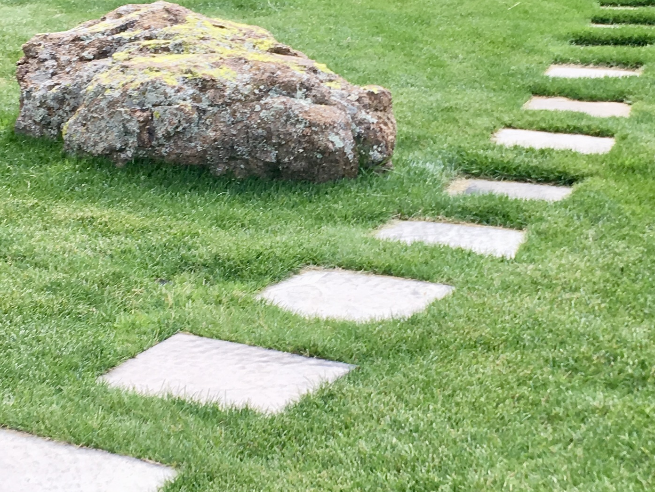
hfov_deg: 23.2
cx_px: 398
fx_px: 1589
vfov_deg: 17.5
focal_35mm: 84
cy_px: 132
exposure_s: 1/340
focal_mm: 4.15
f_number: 2.2
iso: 25
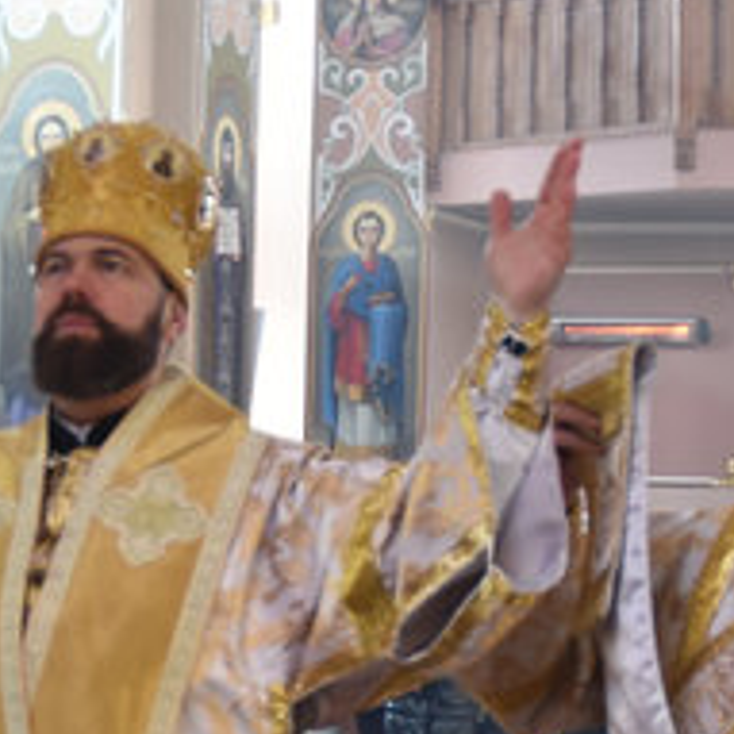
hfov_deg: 14.2
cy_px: 467
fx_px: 2951
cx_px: 319
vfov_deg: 14.2
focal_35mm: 123
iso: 280
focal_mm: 18
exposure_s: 1/30
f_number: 3.5
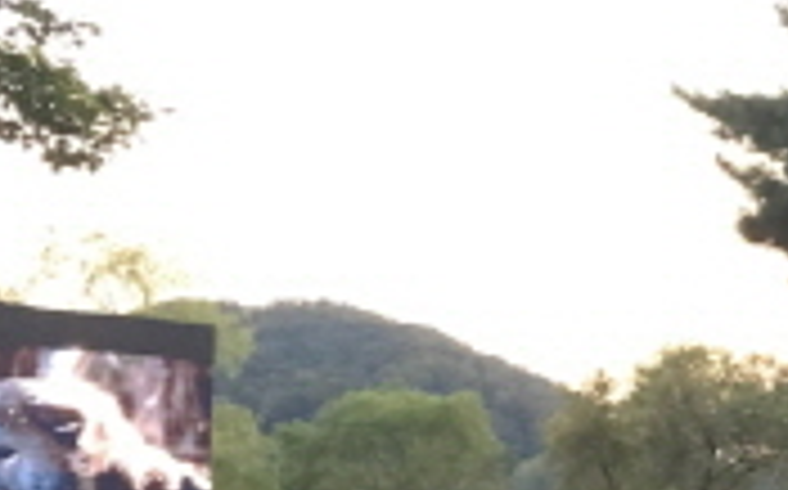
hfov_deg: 16.7
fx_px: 2639
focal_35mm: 123
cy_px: 483
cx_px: 725
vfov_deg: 10.5
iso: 200
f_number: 2.2
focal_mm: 4.15
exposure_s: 1/20
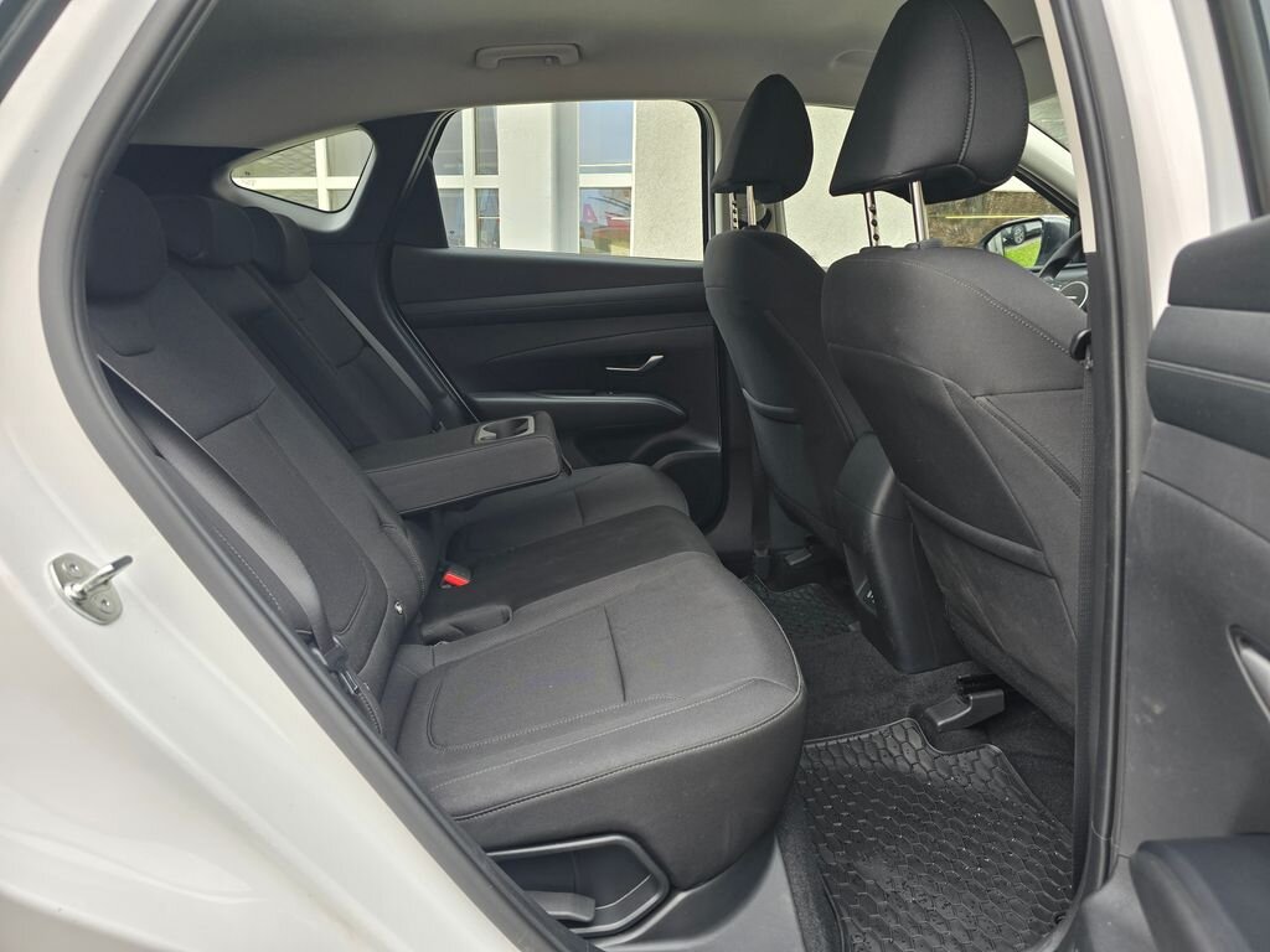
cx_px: 635
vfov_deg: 58.9
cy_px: 476
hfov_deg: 73.9
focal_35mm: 23
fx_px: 844
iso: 64
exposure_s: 1/180
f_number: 1.7
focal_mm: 6.3
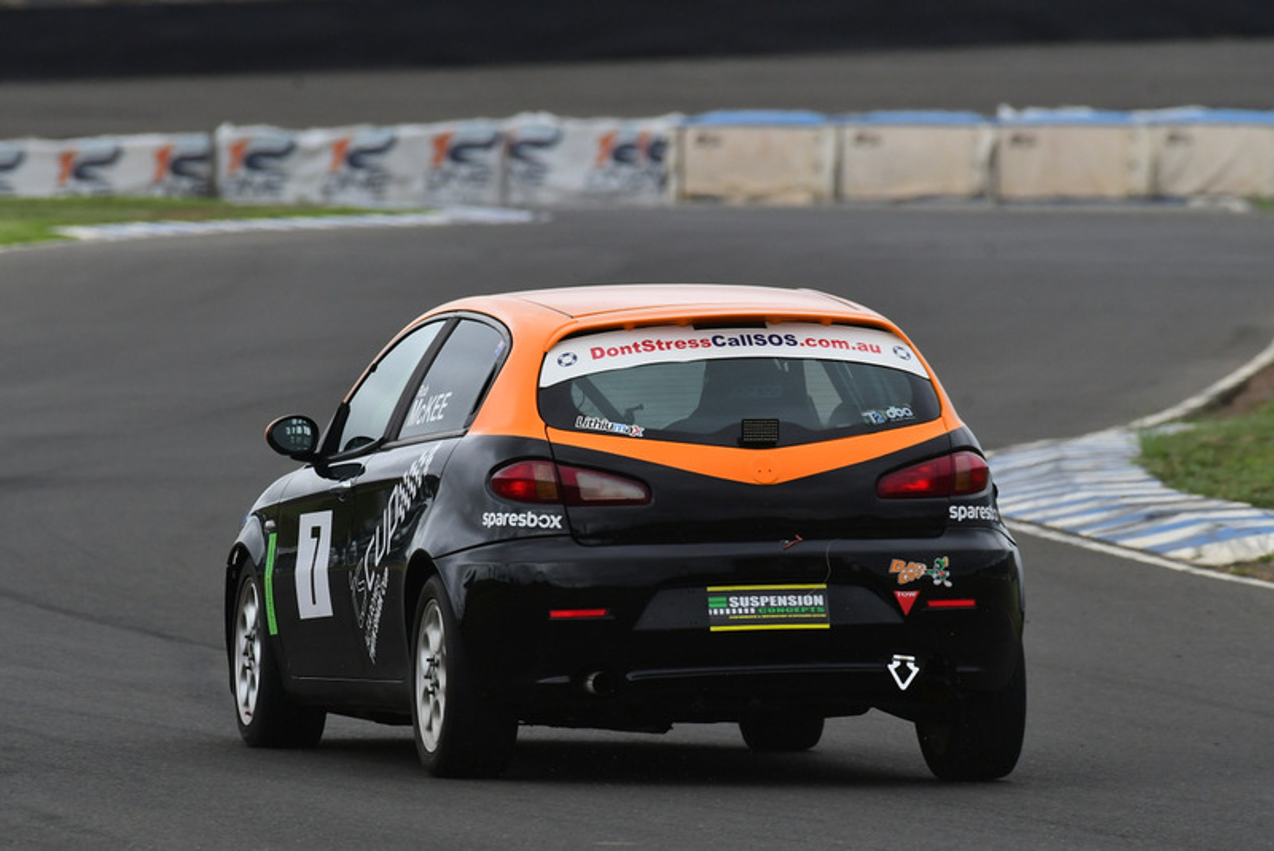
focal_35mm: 750
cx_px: 637
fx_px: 26550
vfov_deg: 1.8
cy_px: 426
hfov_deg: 2.7
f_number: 10
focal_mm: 500
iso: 640
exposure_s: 1/640
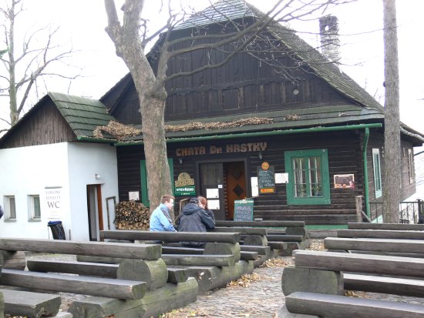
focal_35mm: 40
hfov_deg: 46.8
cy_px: 159
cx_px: 212
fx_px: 490
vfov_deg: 36.0
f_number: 2.8
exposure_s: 1/30
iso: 80
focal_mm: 8.6
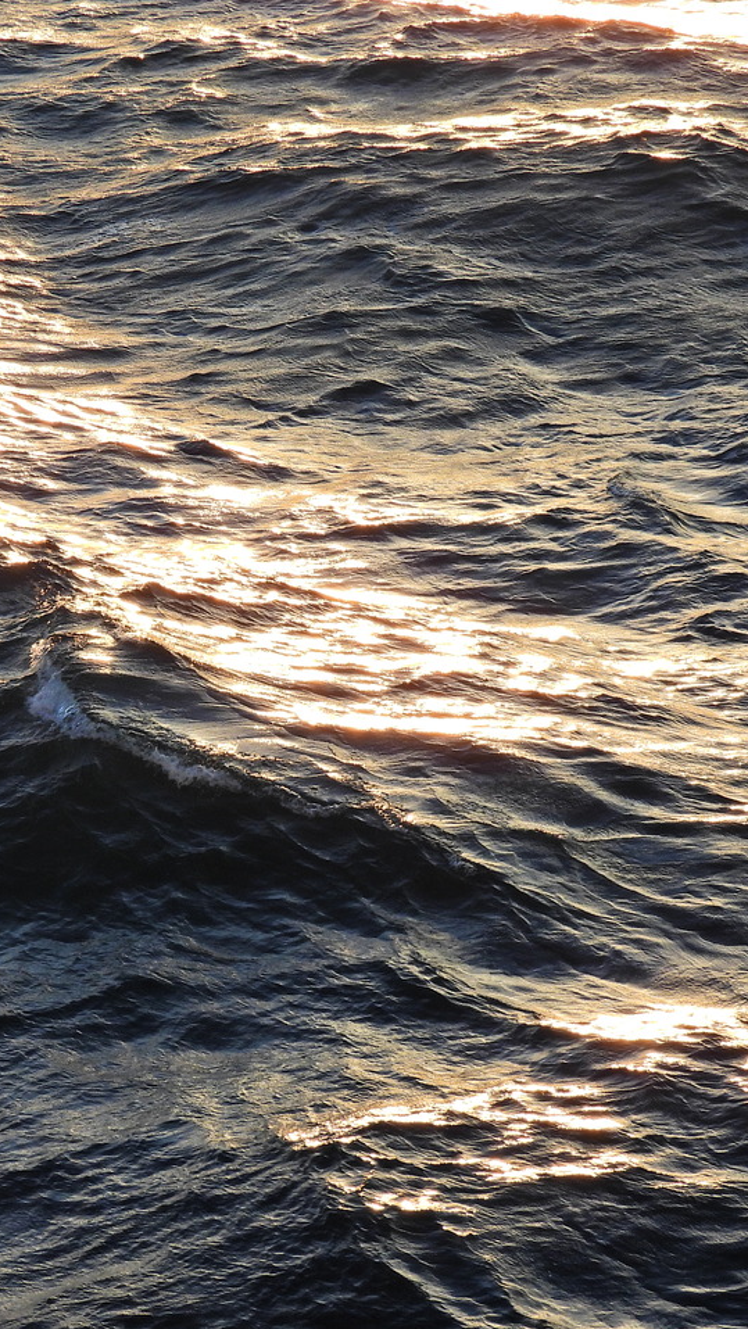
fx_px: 6416
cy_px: 664
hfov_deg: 6.6
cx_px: -7
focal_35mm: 182
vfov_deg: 11.8
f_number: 4
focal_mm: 22.3
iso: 100
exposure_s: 1/250
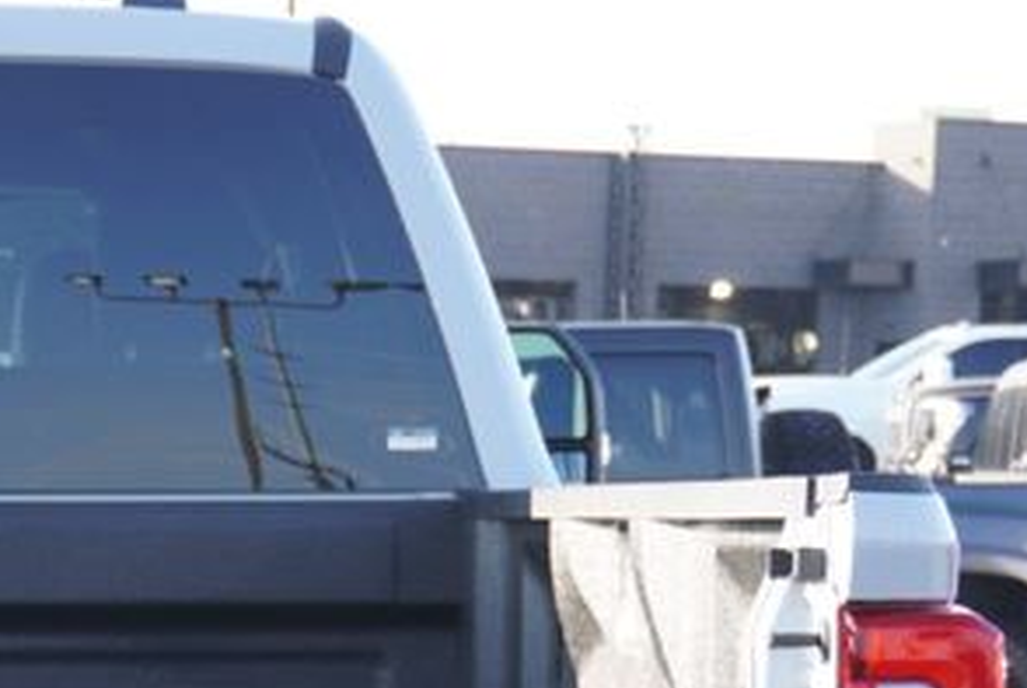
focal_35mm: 162
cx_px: -227
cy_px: 1044
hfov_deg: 12.4
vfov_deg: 8.3
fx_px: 4621
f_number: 5.6
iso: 100
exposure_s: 1/80
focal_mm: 31
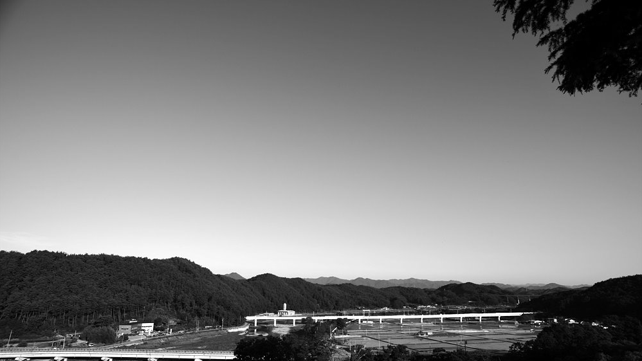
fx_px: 357
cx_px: 321
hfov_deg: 83.9
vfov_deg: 53.3
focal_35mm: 21
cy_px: 210
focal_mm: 20
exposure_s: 1/640
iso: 100
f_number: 5.6
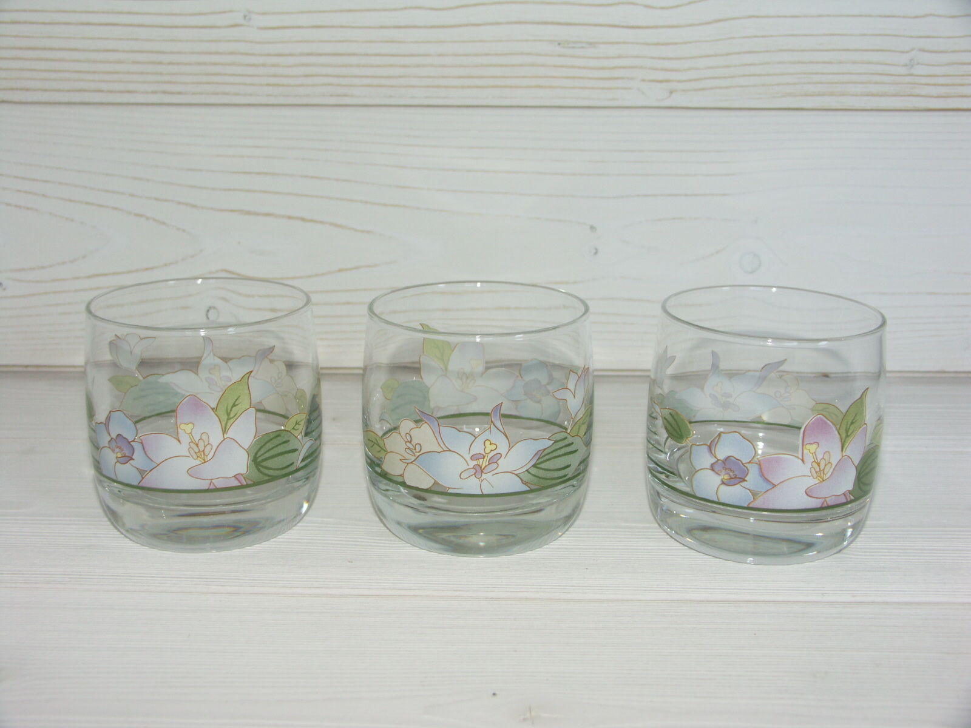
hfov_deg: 45.8
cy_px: 364
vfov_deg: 35.1
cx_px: 486
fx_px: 1150
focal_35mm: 41
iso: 100
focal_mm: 10.68
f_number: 3.2
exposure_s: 1/160
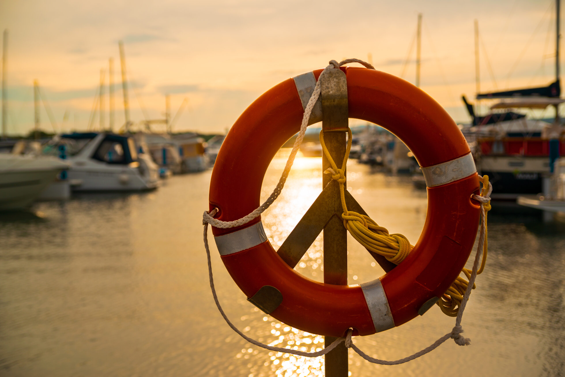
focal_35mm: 56
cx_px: 282
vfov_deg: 24.2
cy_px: 188
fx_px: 879
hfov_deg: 35.6
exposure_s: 1/1600
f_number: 3.5
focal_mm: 56
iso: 100
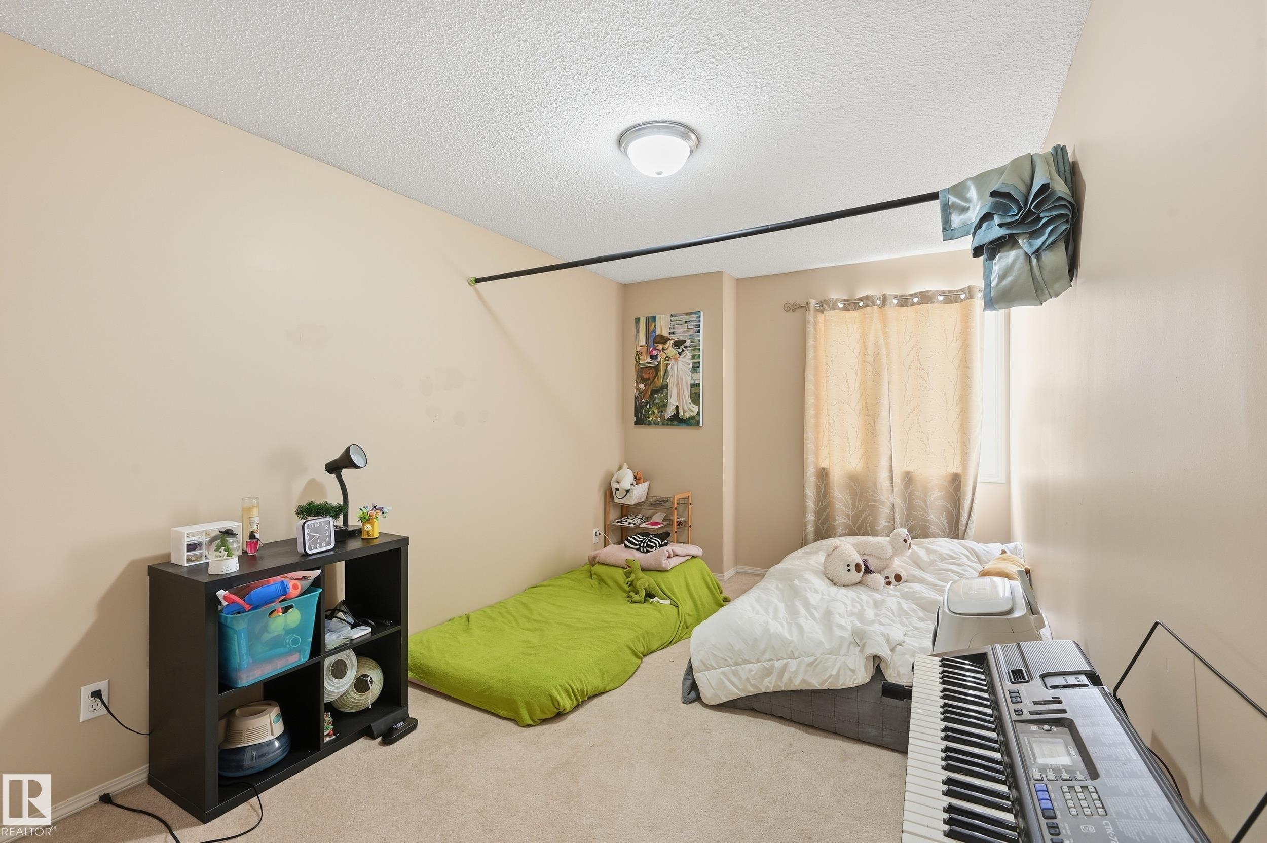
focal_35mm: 16
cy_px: 422
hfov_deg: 98.6
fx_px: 545
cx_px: 634
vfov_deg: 75.4
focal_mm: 15.5
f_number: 8
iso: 100
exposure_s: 1/3.33
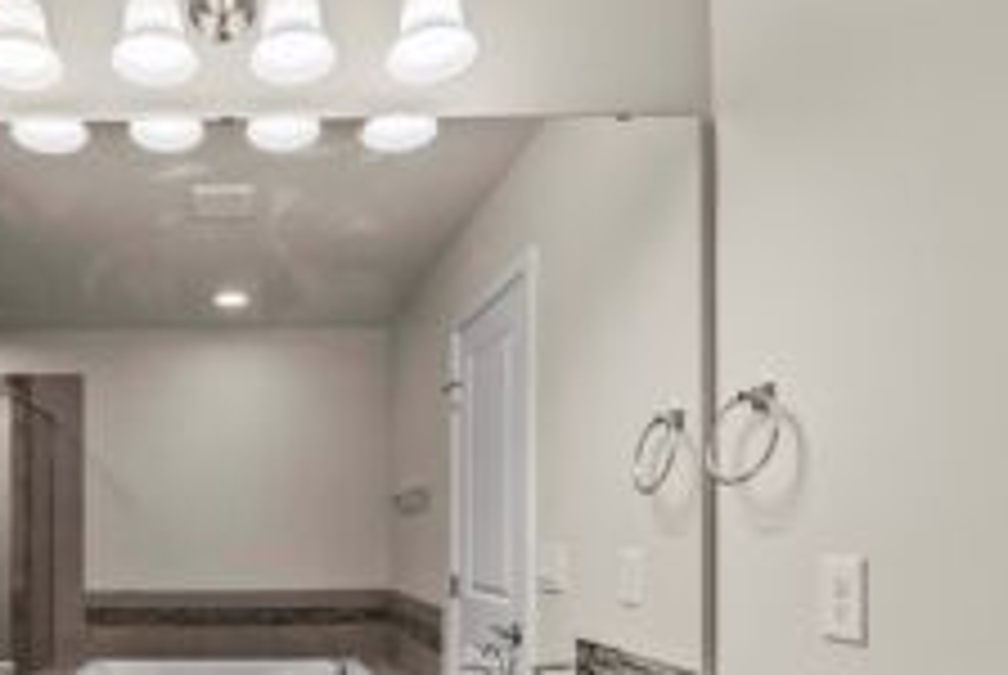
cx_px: 256
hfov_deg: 67.1
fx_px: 701
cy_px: 556
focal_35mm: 25
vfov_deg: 48.1
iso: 1000
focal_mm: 14
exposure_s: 1/15
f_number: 7.1
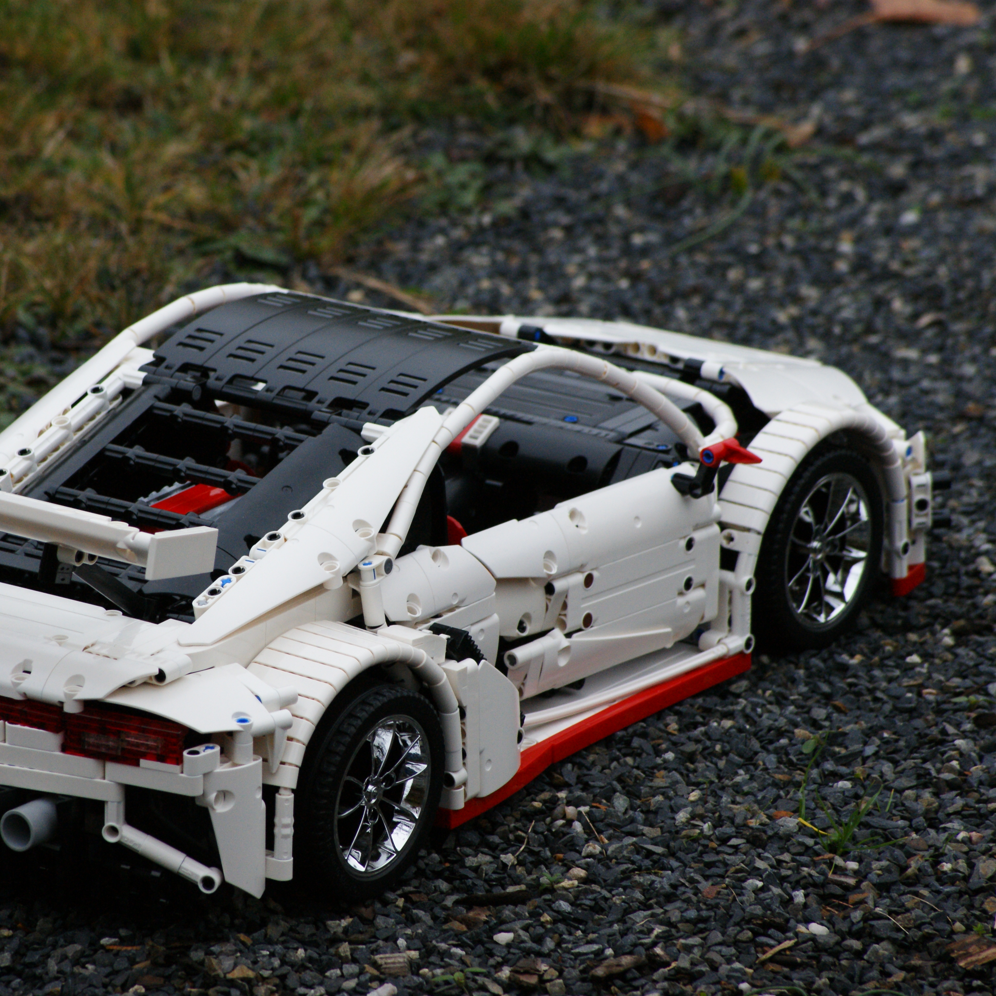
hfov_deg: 5.7
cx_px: 319
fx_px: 9994
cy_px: 498
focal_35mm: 307
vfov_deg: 5.7
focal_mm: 160
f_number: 7.1
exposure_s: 1/400
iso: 400
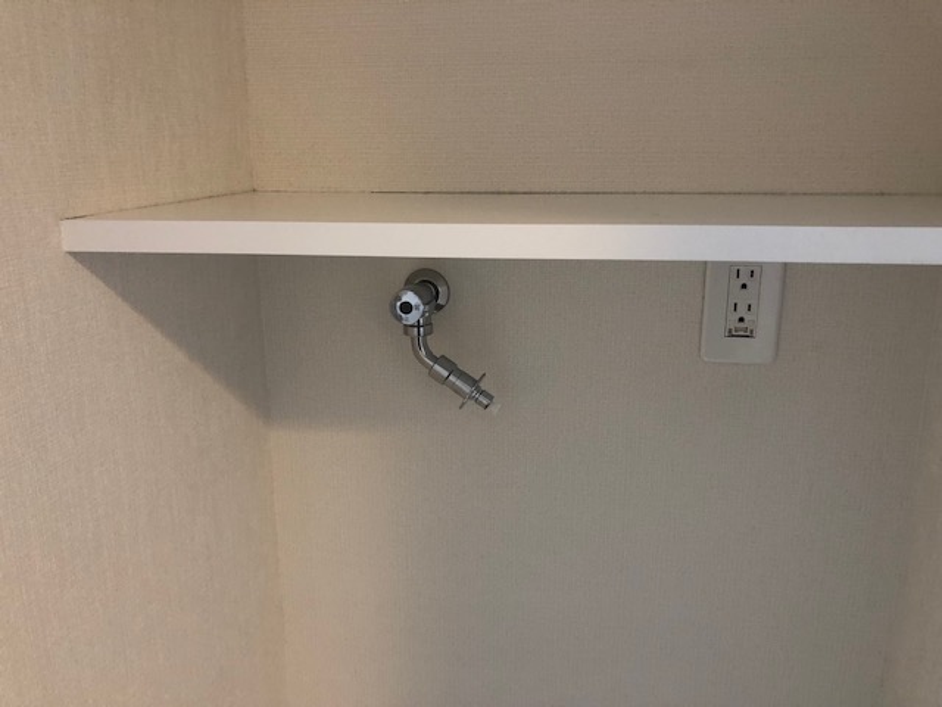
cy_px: 354
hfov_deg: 63.4
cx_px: 471
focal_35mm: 28
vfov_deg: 49.7
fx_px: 762
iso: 40
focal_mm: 3.99
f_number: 1.8
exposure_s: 1/17
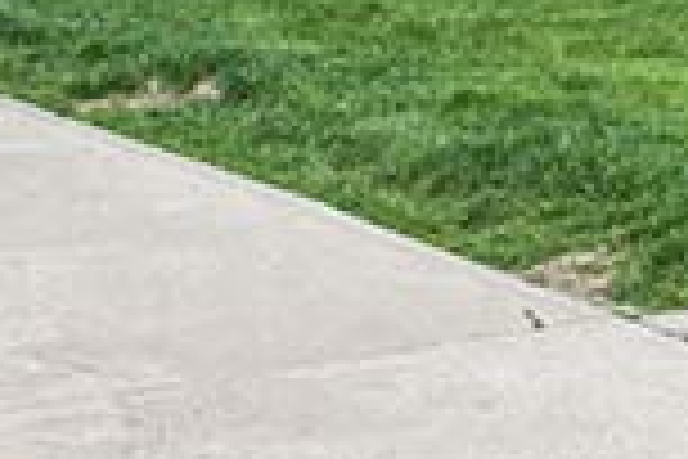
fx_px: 2752
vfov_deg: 9.0
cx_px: 836
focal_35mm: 144
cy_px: -407
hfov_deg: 13.8
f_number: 19
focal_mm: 38
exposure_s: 1/180
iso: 250
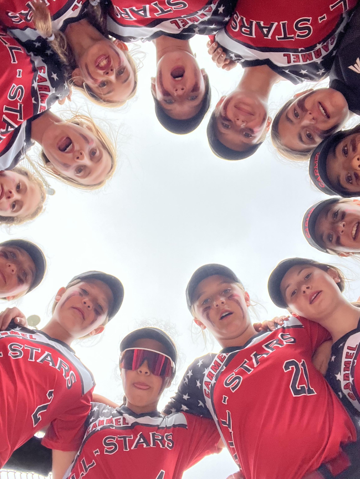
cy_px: 240
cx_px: 180
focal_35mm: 30
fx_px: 416
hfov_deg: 46.8
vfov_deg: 60.0
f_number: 2.2
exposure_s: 1/164
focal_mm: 2.71
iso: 50
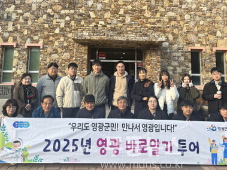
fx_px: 249
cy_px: 42
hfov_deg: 49.0
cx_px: 119
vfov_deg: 36.8
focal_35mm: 38
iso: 80
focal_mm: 6.76
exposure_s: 1/773
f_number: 1.78
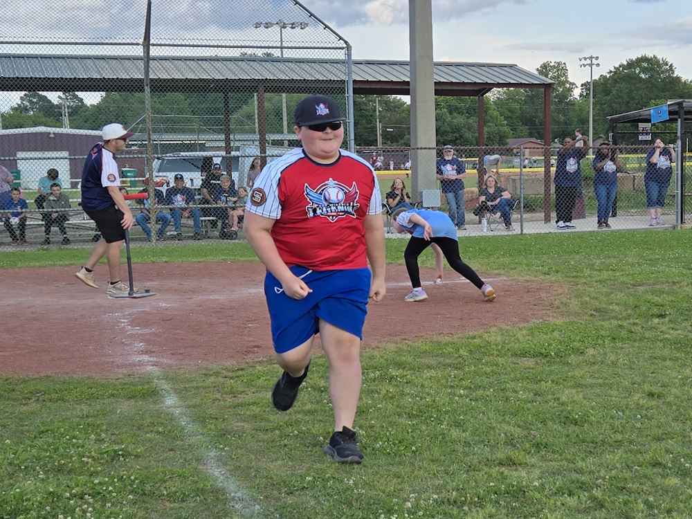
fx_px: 460
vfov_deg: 58.9
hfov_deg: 73.9
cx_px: 346
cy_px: 260
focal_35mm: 23
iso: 25
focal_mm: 5.4
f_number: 1.8
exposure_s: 1/1027
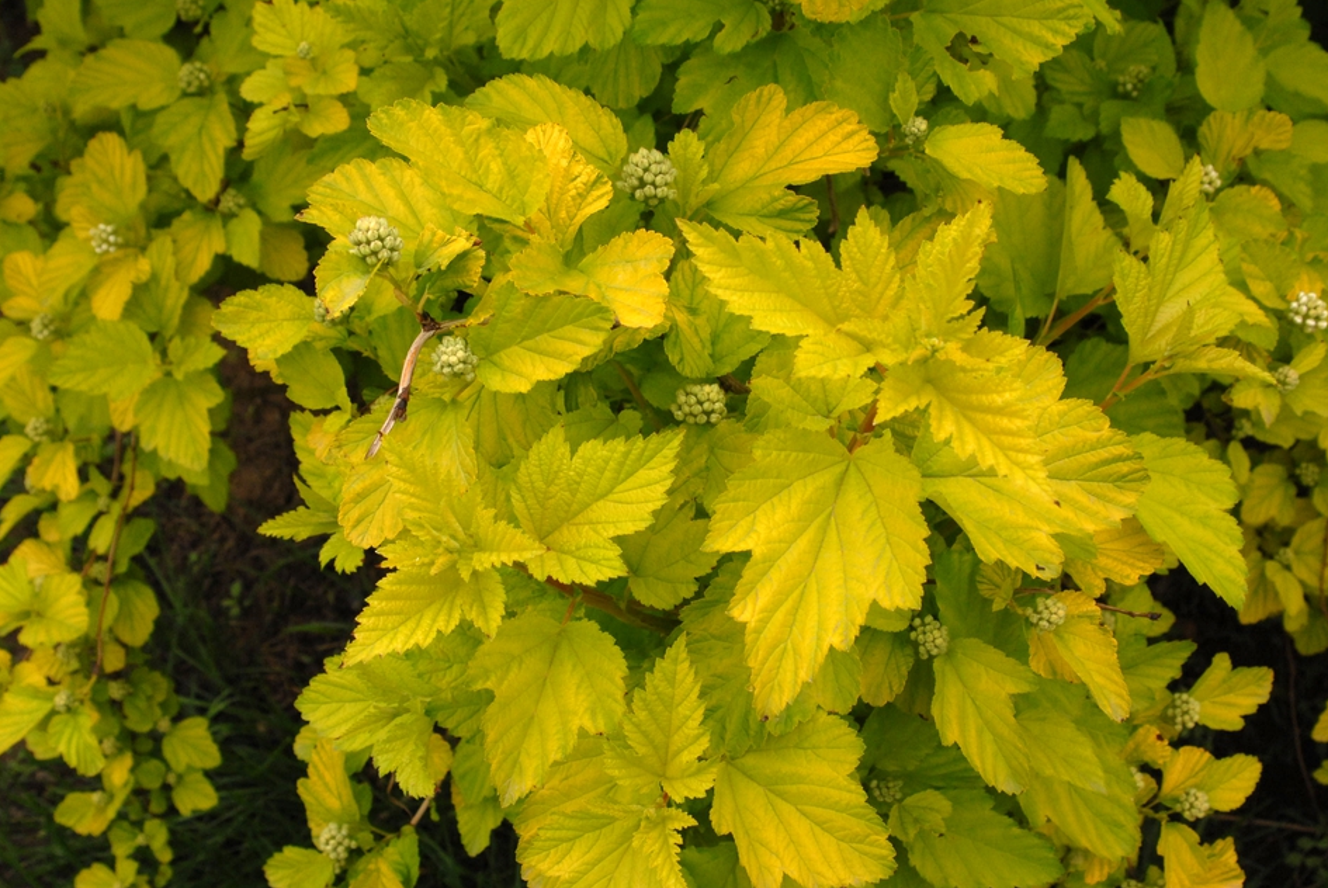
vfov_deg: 26.0
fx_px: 1920
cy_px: 424
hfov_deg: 38.2
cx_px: 646
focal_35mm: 52
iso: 400
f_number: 9
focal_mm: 32
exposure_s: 1/320
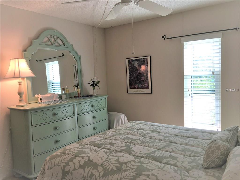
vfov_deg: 48.2
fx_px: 201
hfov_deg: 61.7
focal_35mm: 29
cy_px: 90
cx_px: 120
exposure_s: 1/40
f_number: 2.2
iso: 25
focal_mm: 4.15
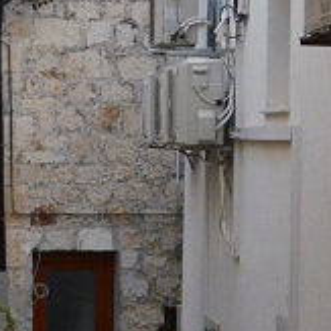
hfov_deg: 9.2
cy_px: 346
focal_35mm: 187
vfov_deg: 9.3
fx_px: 2023
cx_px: -80
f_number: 4.5
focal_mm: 24
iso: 3200
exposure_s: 1/8000
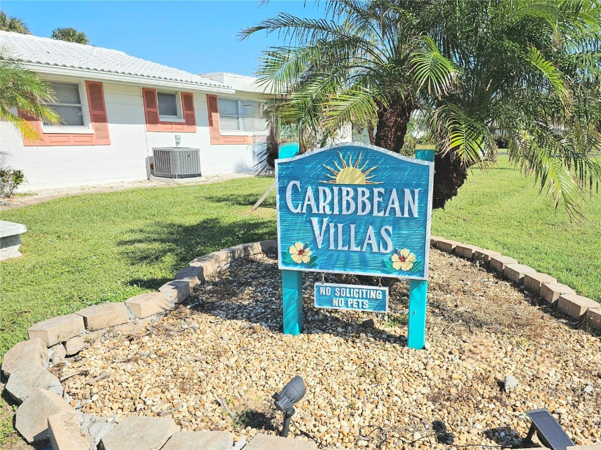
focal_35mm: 23
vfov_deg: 58.9
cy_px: 225
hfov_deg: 73.9
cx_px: 300
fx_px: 399
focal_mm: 6.3
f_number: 1.7
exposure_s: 1/1429
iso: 16
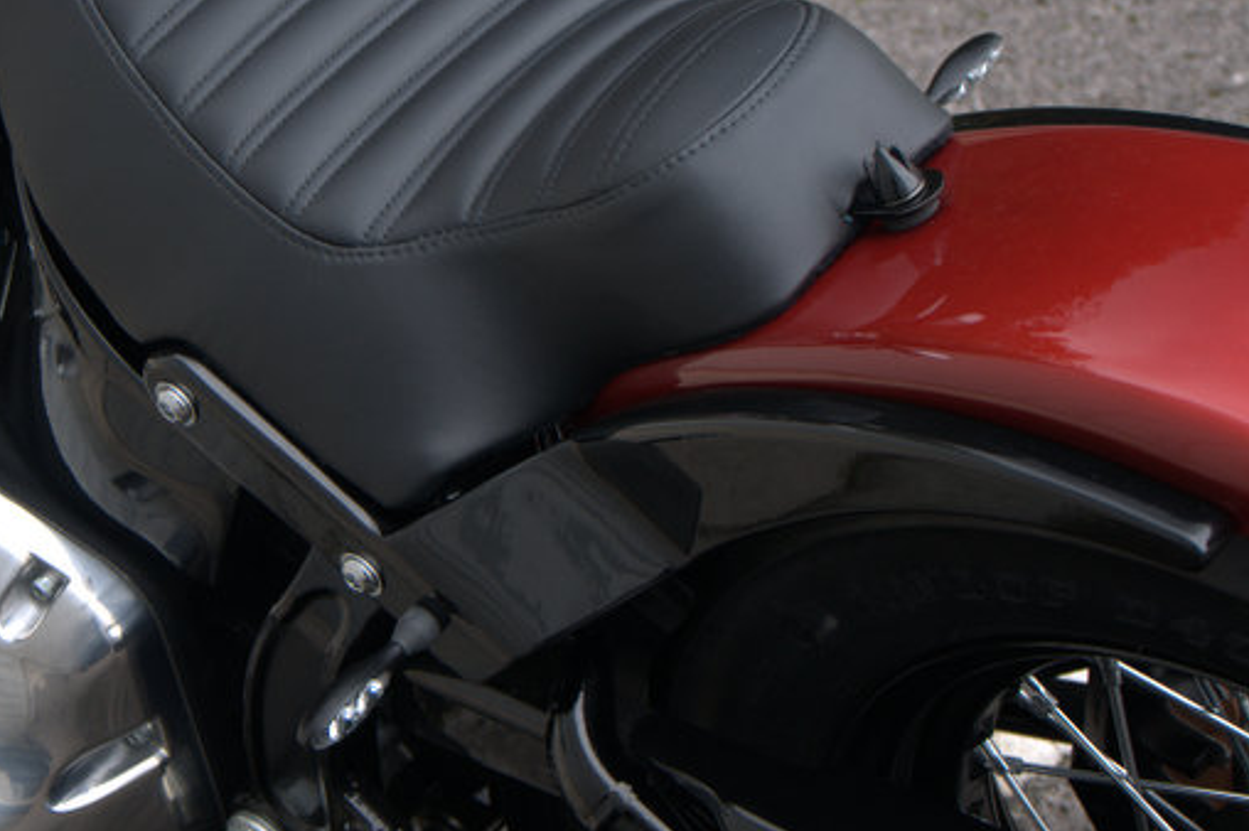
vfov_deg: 11.8
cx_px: 502
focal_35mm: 115
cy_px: 140
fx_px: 3987
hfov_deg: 17.8
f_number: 5
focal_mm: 38
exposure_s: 1/25
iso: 200
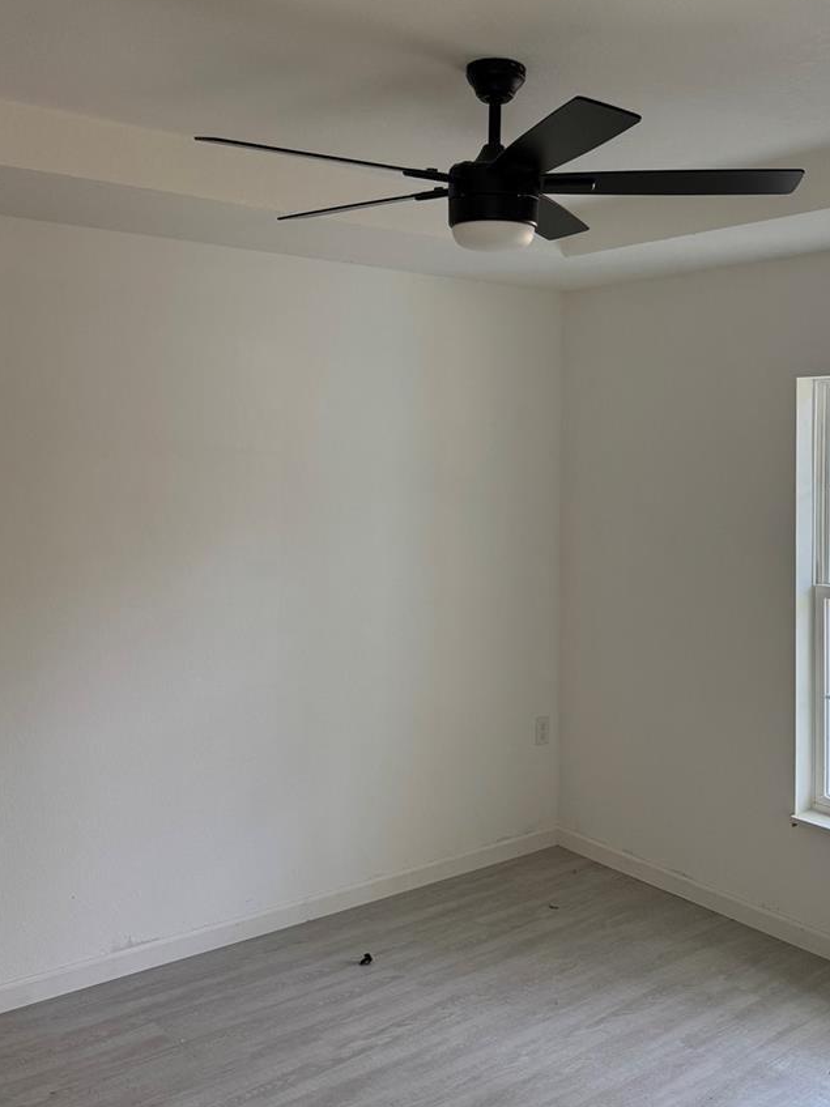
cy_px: 451
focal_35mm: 34
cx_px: 478
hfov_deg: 41.7
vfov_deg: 53.6
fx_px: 1087
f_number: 1.78
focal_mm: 6.76
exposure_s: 1/121
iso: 200
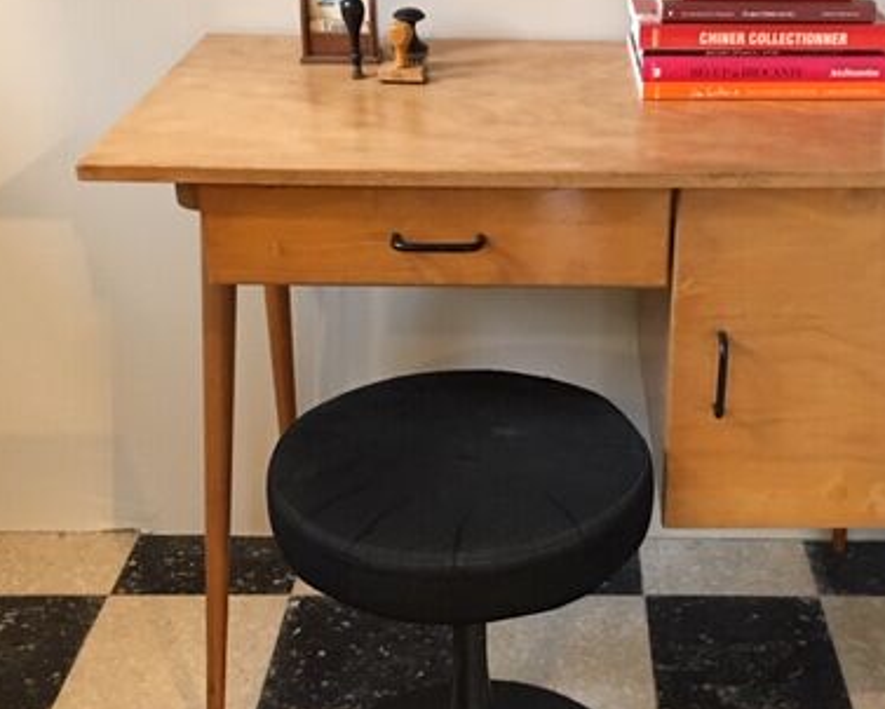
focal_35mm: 48
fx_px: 1258
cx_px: 585
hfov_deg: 38.4
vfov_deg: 31.4
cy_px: 416
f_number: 2.2
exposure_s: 1/8
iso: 125
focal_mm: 4.15
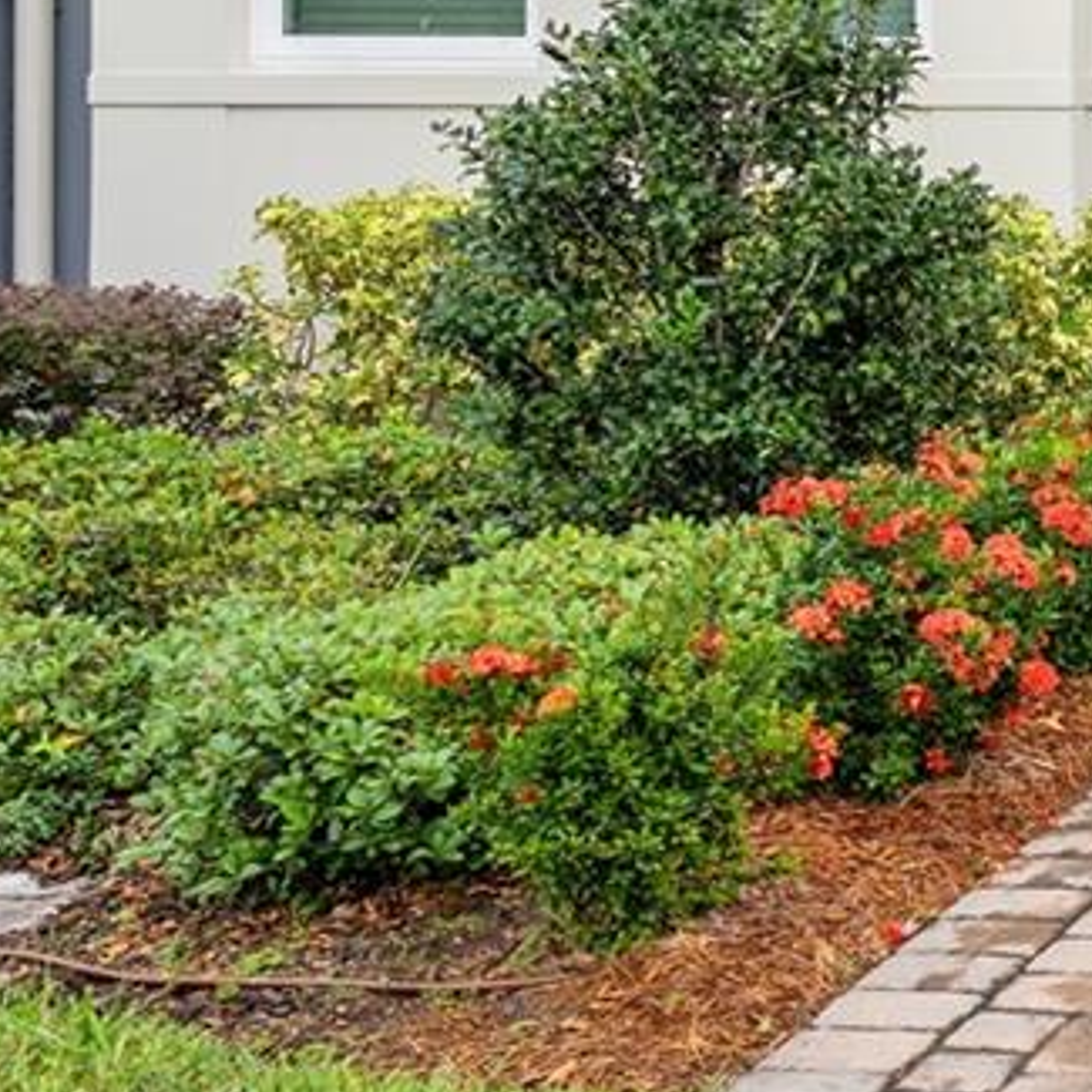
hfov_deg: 18.5
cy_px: -632
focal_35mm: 67
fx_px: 2391
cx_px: 2083
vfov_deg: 21.0
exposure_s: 1/80
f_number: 5
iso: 100
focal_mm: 16
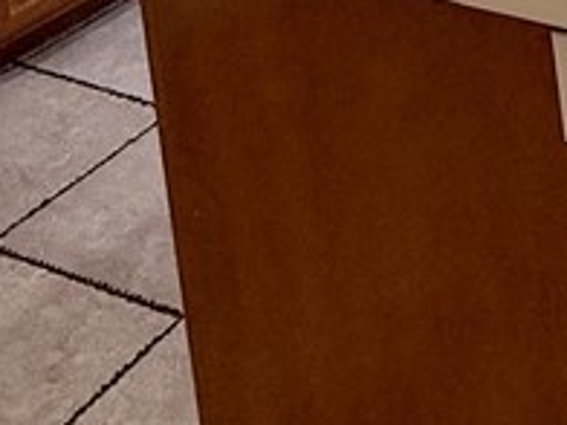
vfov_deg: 18.0
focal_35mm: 73
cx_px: 726
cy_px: -211
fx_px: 1196
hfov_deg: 23.7
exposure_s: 1/120
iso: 100
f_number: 2.2
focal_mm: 2.22
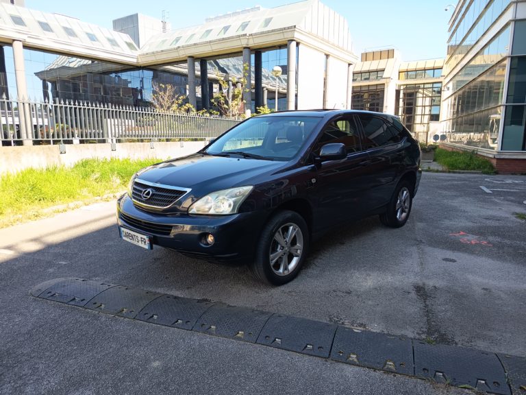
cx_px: 263
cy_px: 198
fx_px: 365
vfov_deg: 56.8
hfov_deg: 71.6
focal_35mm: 24
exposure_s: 1/100
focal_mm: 5.27
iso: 69
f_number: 1.7
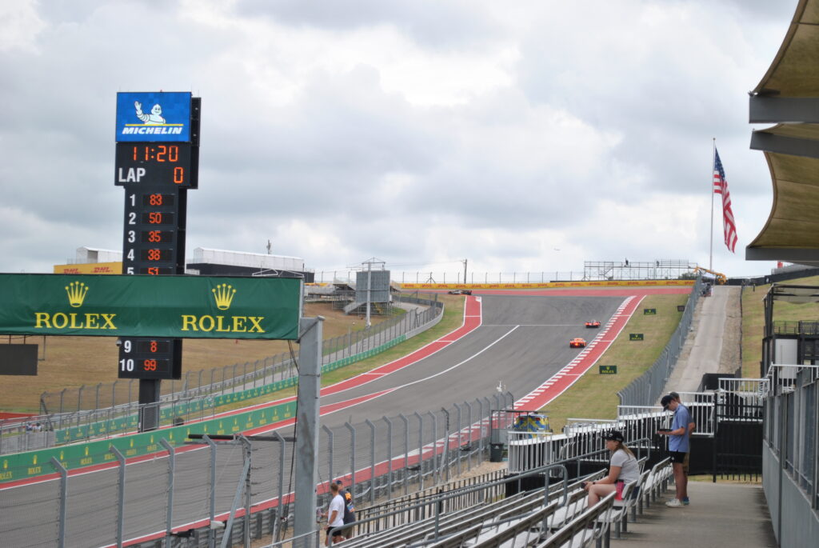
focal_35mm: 82
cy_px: 274
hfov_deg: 24.6
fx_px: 1879
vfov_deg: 16.6
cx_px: 410
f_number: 6.3
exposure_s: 1/160
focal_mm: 55
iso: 100
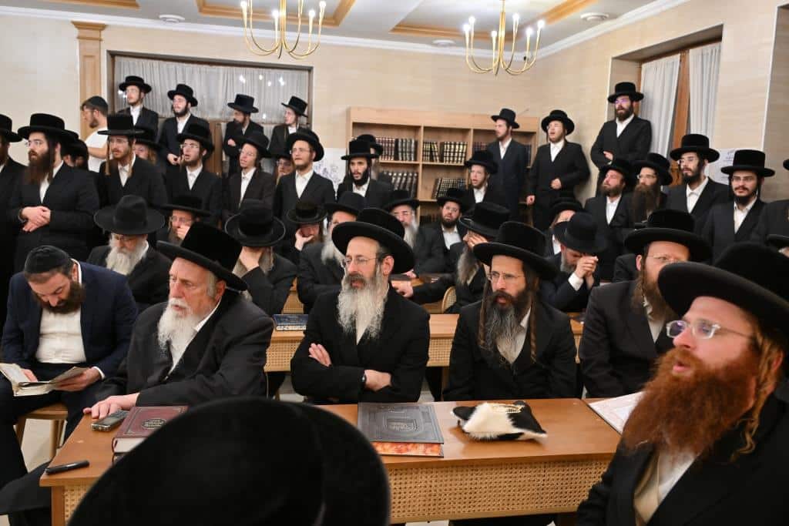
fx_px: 669
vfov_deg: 43.0
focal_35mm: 30
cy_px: 263
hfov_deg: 61.1
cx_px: 394
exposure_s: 1/160
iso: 640
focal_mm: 30.5
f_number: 4
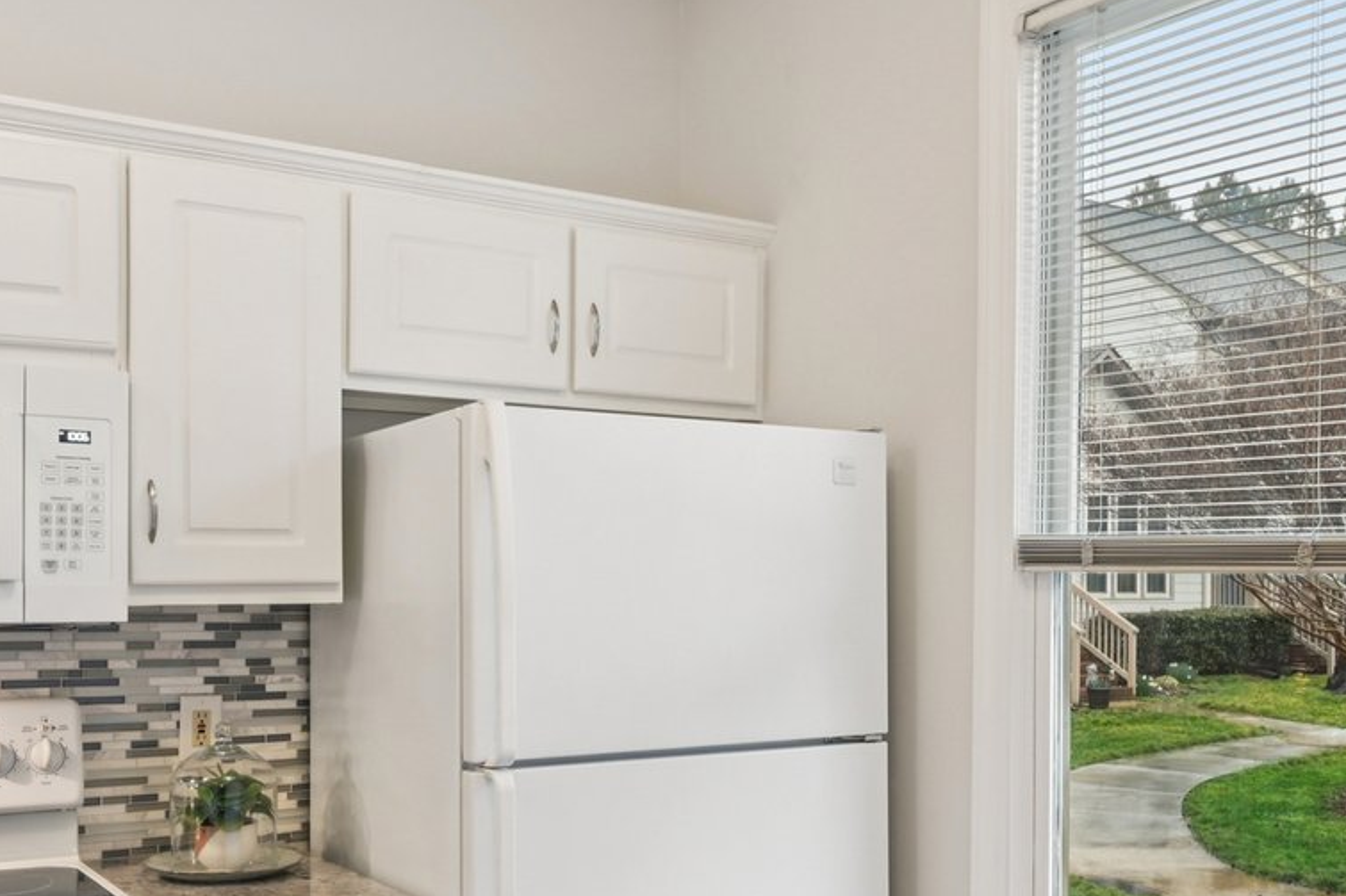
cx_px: 620
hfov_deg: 50.7
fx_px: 1420
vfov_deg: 34.8
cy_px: 578
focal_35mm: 38
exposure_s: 1/10
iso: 200
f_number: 9
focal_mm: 14
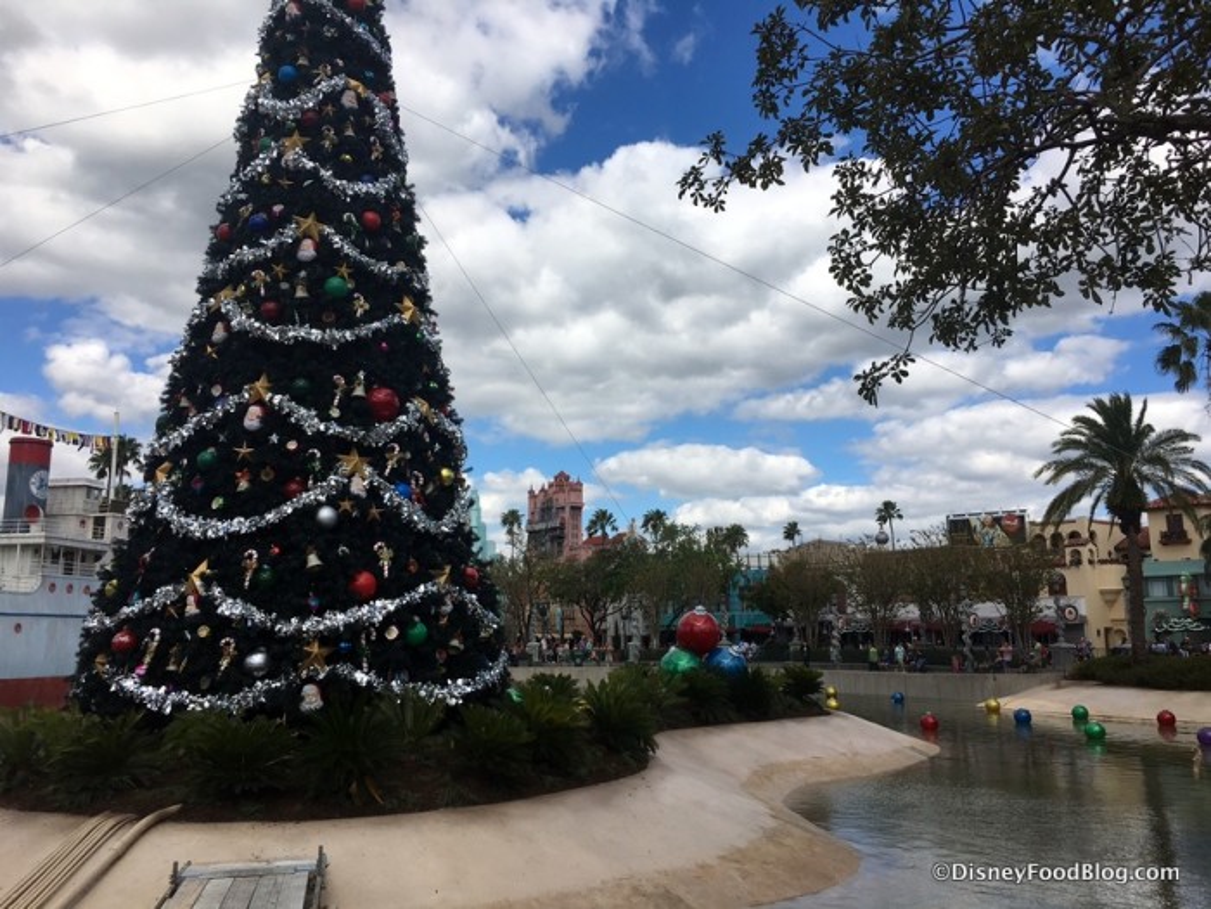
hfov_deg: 61.7
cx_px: 606
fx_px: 1015
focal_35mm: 29
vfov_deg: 48.2
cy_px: 454
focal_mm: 4.15
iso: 25
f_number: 2.2
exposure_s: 1/1923
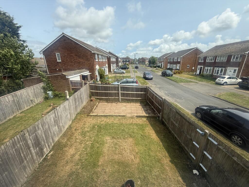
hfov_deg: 102.1
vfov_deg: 85.7
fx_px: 101
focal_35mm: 14
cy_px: 94
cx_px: 124
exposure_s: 1/1368
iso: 50
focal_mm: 2.22
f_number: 2.2
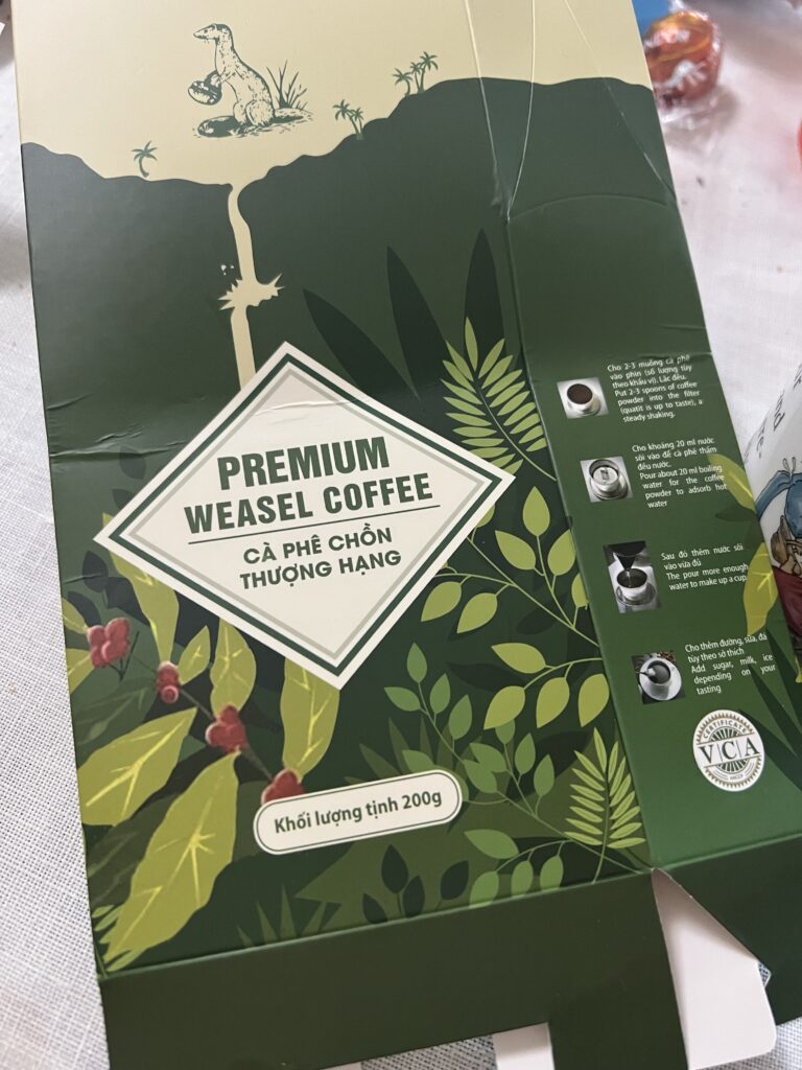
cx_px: 401
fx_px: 803
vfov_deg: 67.3
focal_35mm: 26
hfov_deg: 53.1
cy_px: 535
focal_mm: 5.7
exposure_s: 1/60
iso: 400
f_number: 1.5
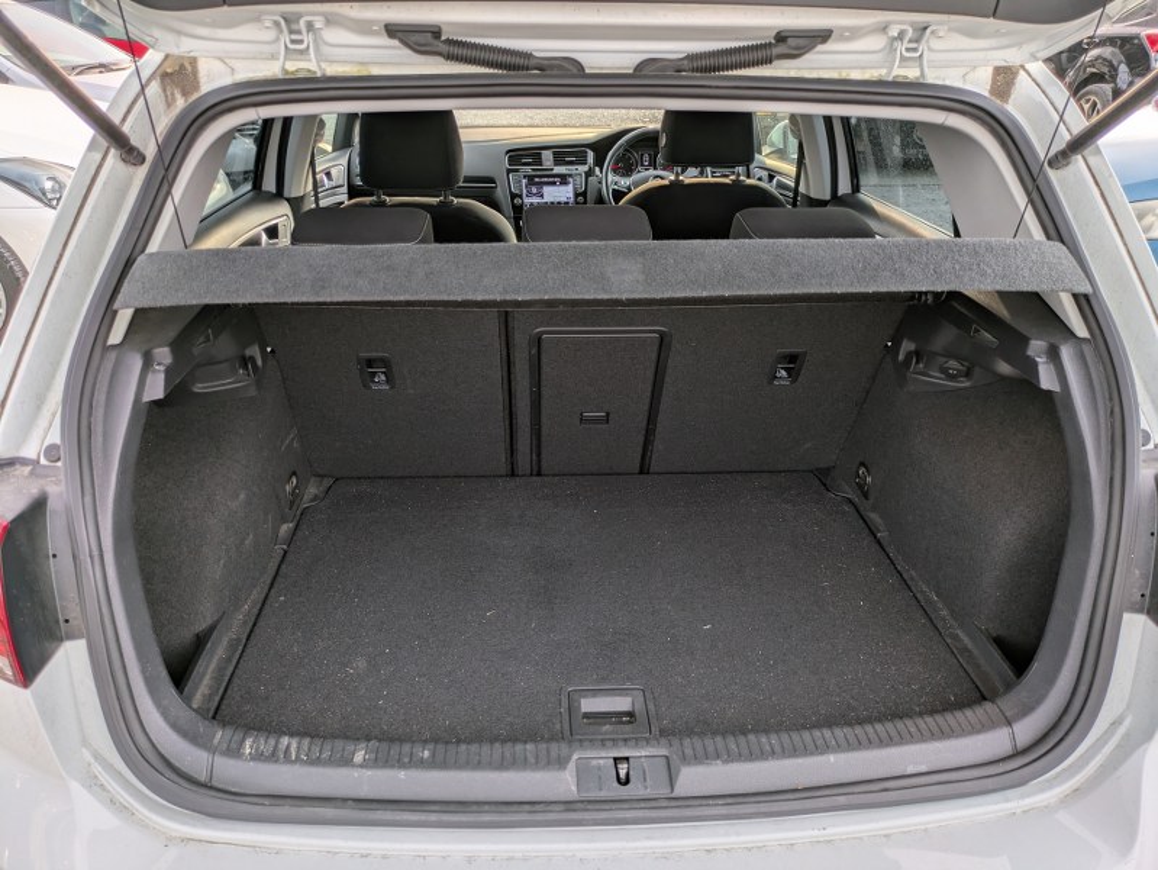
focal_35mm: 25
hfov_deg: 69.4
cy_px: 435
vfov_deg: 54.9
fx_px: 837
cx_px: 579
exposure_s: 1/151
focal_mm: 5.43
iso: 49
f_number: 1.89
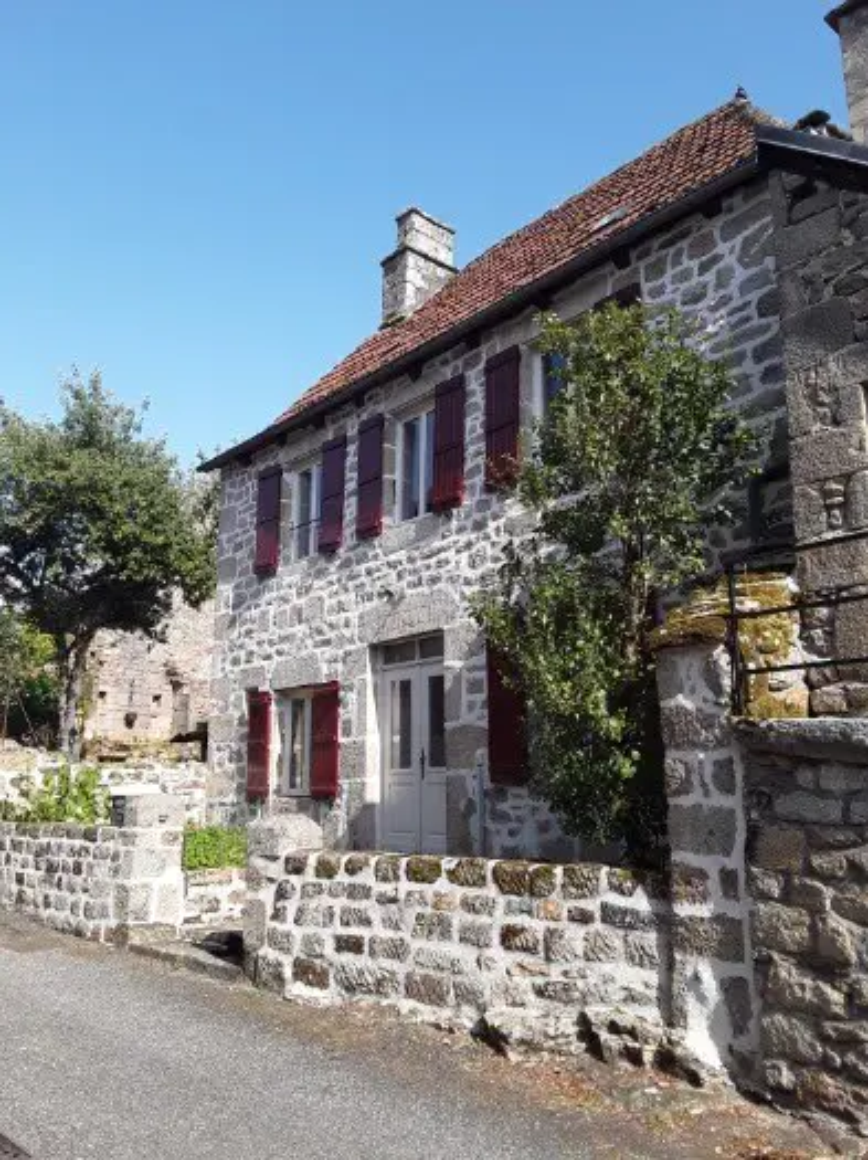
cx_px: 434
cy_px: 580
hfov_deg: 51.3
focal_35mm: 27
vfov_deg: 65.4
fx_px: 904
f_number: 1.9
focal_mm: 2.91
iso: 40
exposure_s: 1/935
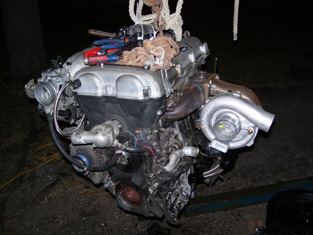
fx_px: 326
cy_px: 118
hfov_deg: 51.4
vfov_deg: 39.7
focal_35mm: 36
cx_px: 156
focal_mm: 6
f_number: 2.7
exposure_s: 1/60
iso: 80
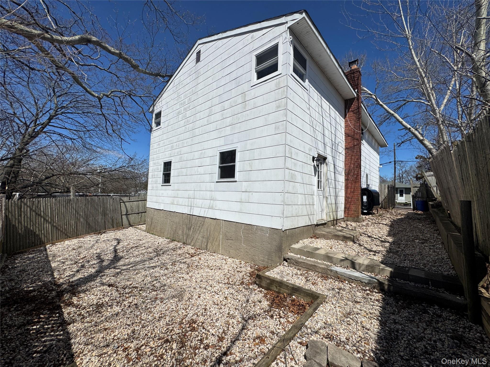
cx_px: 245
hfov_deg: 102.1
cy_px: 184
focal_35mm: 14
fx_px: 198
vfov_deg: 85.7
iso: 40
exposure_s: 1/4630
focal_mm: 2.22
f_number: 2.2
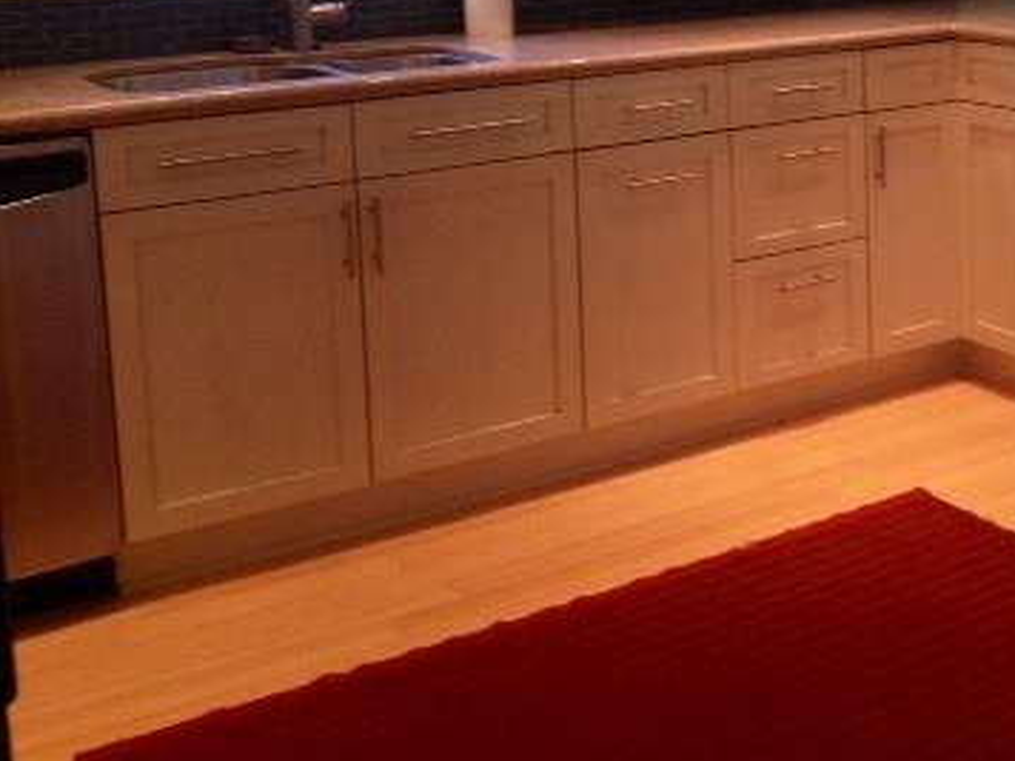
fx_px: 1847
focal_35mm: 63
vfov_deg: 22.8
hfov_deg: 29.5
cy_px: 100
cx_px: 910
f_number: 2.4
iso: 160
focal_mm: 4.28
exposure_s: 1/20
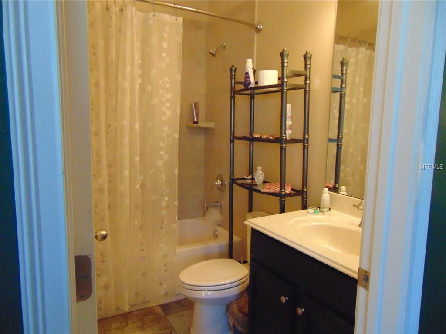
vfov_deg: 54.9
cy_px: 167
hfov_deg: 69.4
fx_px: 322
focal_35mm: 25
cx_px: 223
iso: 640
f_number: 3
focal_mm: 4.5
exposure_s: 1/60
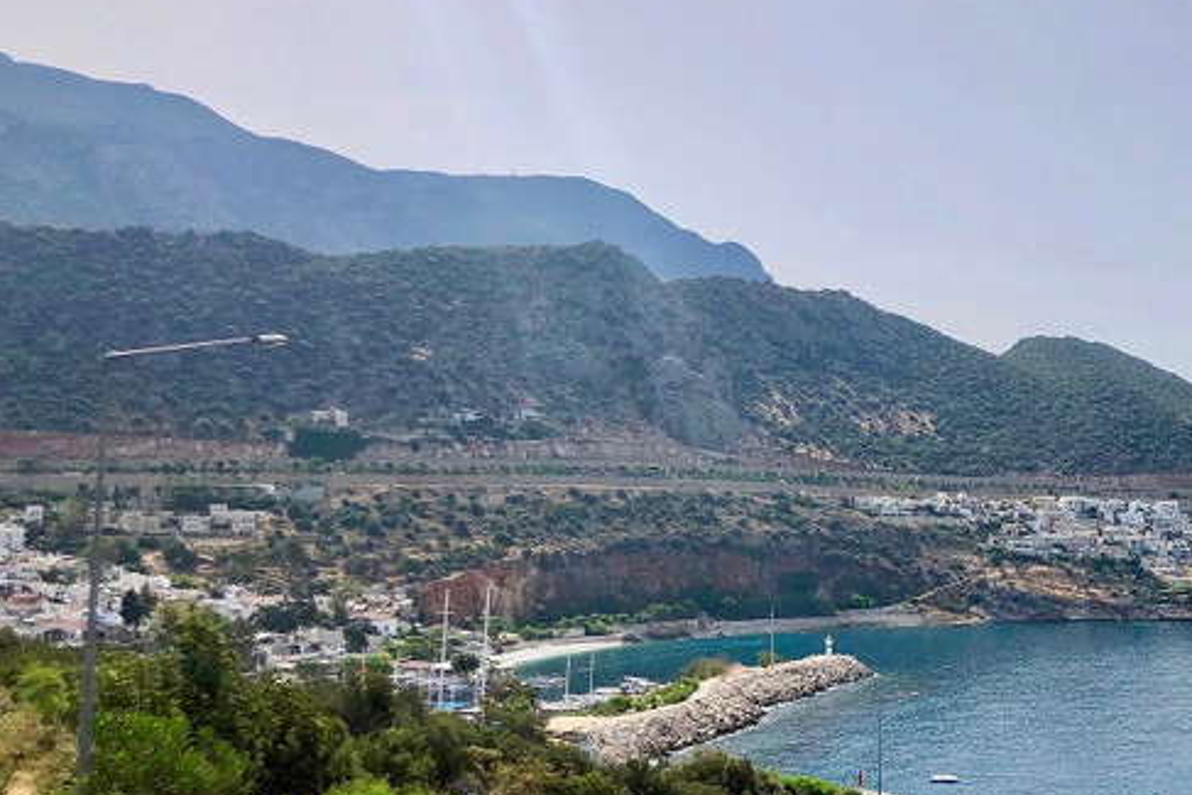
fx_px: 1523
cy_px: 420
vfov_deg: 29.3
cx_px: 901
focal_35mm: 46
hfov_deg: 41.4
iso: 25
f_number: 1.8
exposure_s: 1/5348
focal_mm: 4
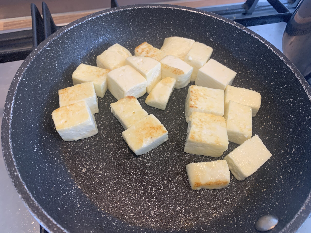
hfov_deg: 67.3
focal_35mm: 26
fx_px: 234
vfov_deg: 53.1
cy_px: 116
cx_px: 156
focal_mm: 4.25
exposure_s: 1/50
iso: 125
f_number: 1.8
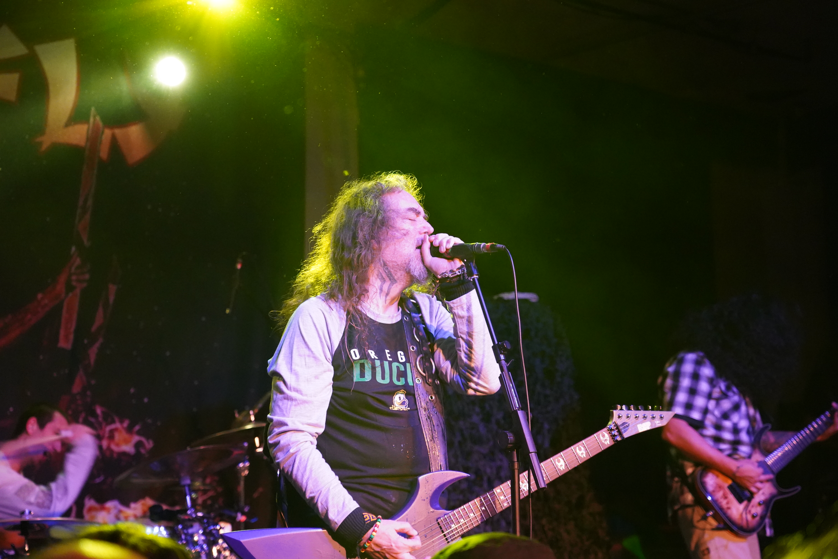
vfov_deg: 22.6
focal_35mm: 60
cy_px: 280
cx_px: 419
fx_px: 1397
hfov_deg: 33.4
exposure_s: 1/160
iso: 8000
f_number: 4
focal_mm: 60
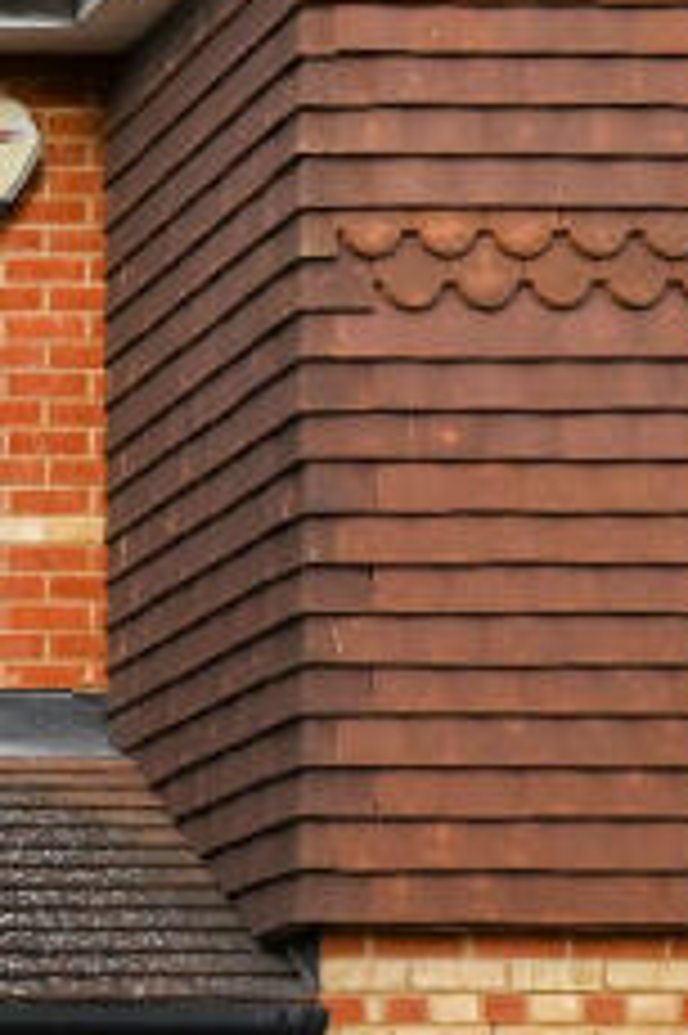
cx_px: -1223
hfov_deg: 10.2
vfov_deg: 19.0
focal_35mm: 107
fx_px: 3072
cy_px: 788
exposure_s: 1/800
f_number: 10
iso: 1000
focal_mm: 24
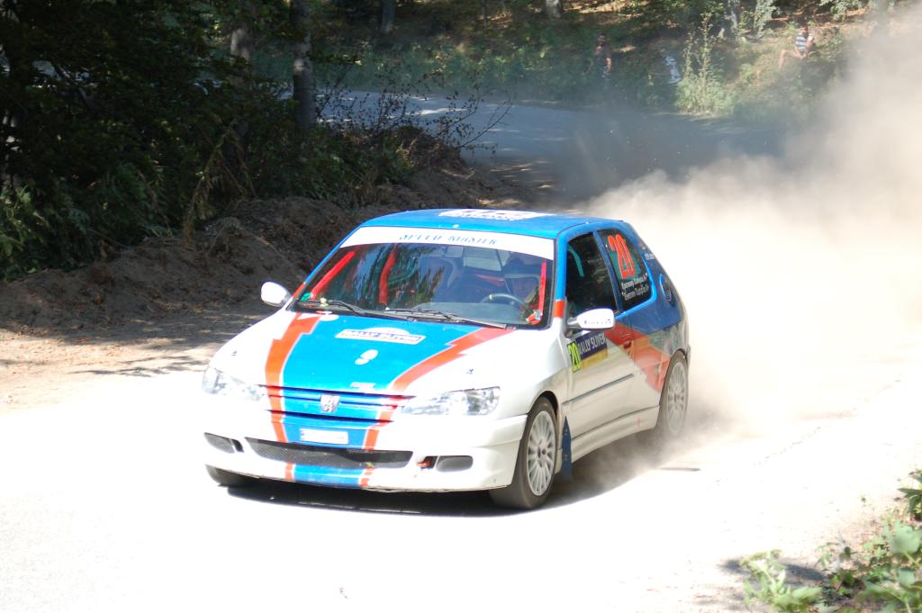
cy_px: 306
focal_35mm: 120
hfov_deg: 17.1
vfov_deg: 11.4
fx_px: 3071
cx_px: 461
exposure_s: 1/500
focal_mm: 80
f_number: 5.6
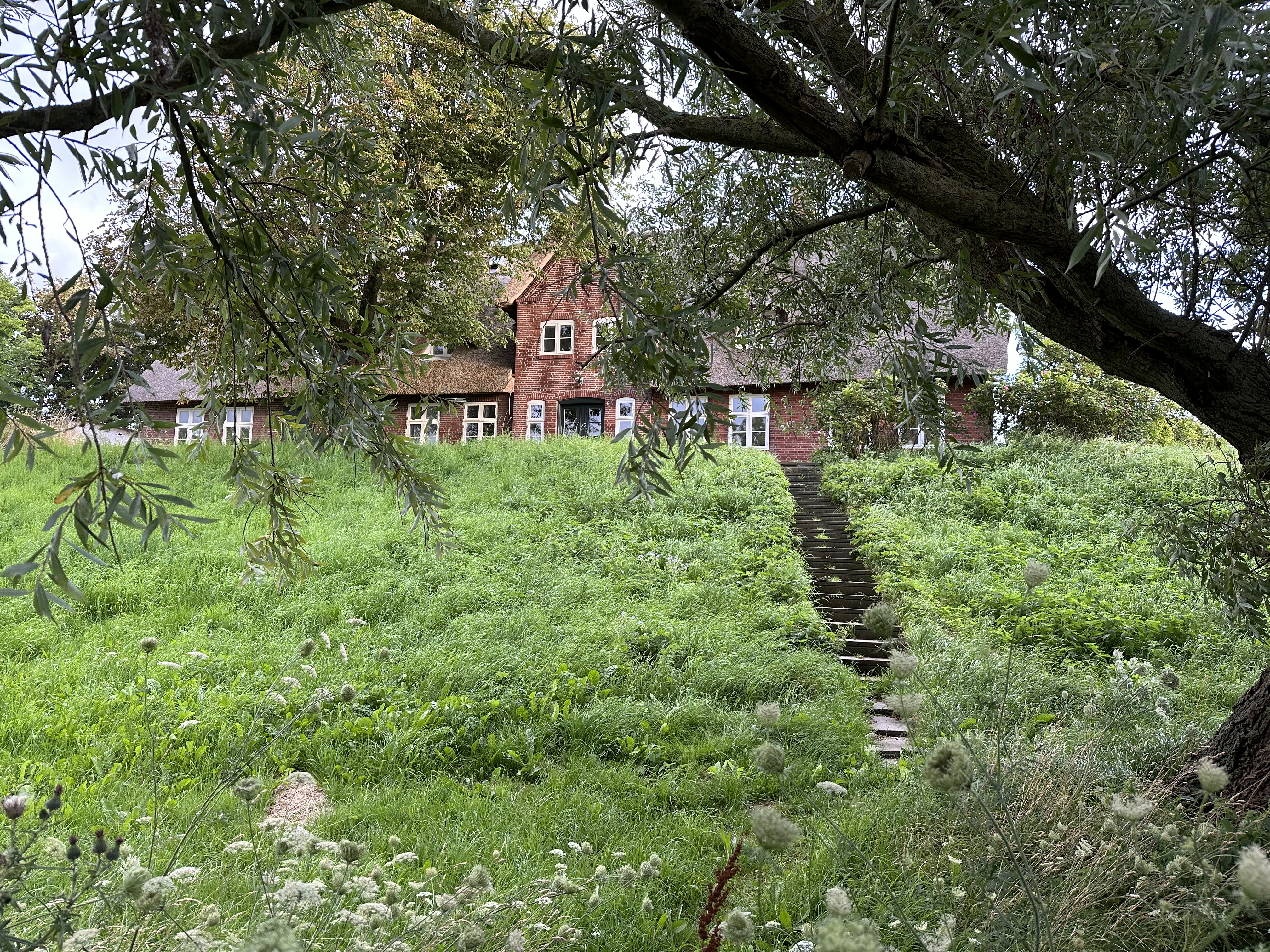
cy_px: 476
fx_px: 881
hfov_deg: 71.6
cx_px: 635
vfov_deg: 56.8
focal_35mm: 24
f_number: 1.78
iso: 125
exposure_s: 1/121
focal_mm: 6.86
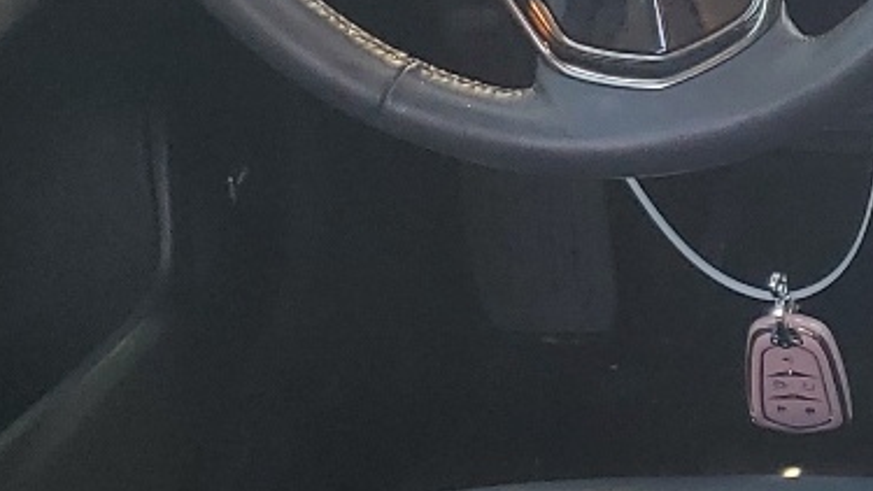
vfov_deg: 10.0
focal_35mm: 121
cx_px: 1476
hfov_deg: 15.6
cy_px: 475
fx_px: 2801
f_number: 1.5
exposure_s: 1/125
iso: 50
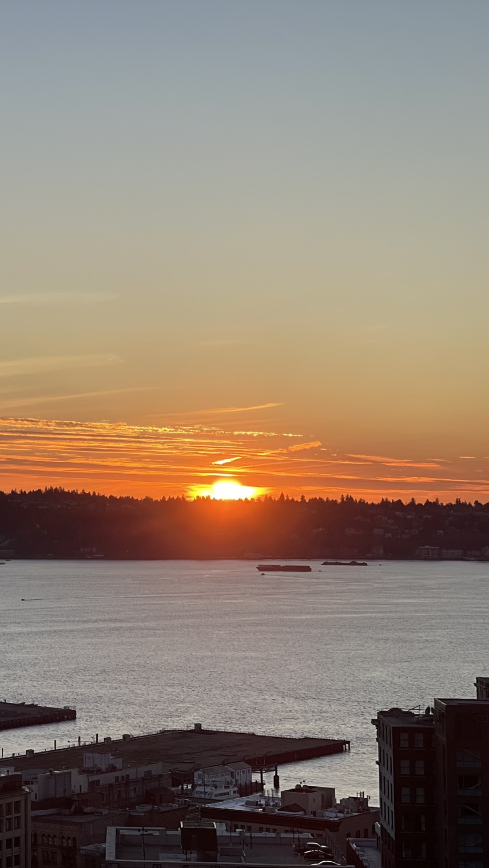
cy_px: 435
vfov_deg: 22.7
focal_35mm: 94
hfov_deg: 12.6
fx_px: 2166
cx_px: -53
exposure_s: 1/564
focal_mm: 7.5
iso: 32
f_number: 2.2
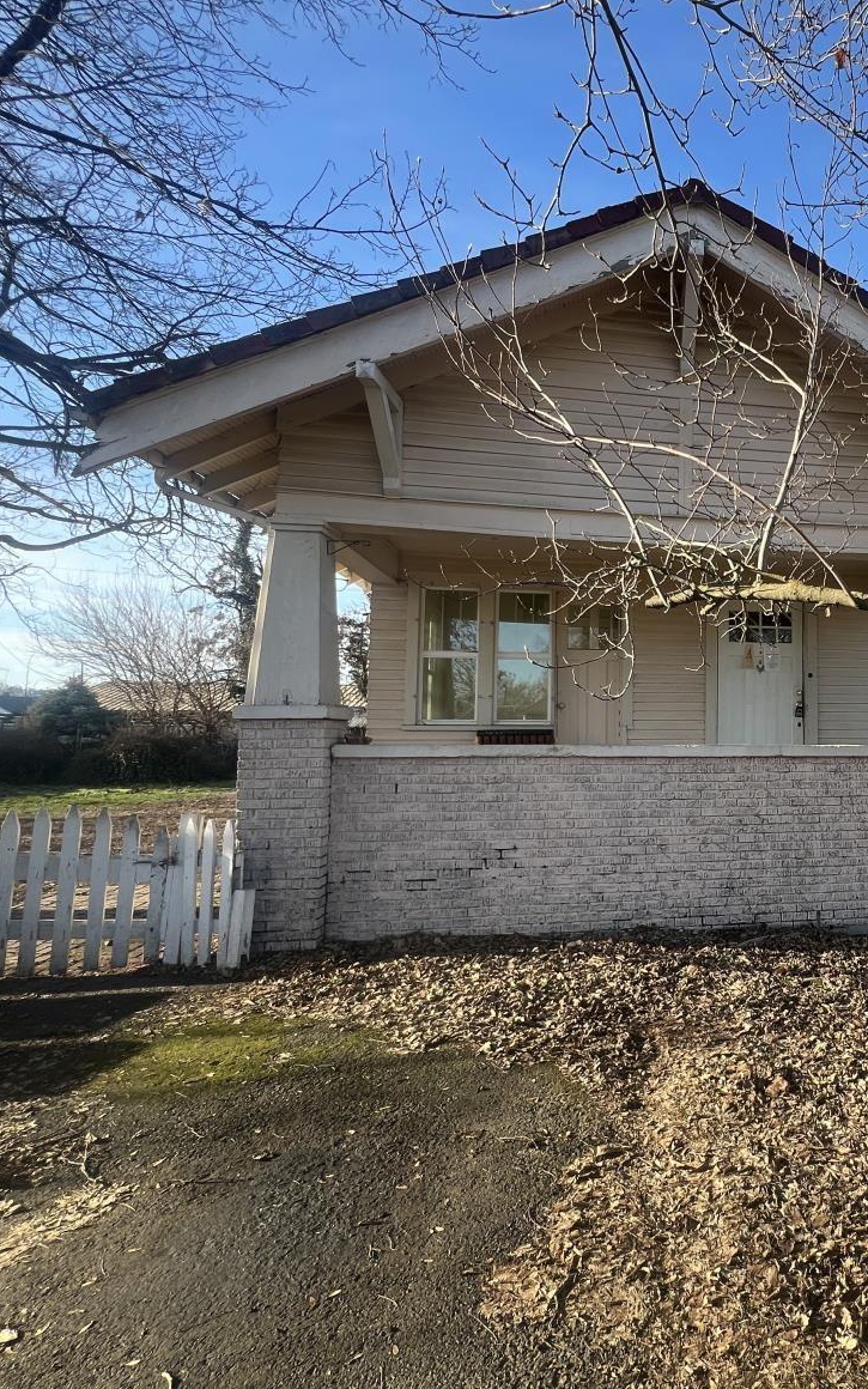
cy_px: 683
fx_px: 719
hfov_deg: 54.6
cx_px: 772
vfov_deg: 88.0
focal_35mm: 19
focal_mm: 1.57
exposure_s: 1/300
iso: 32
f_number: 1.8
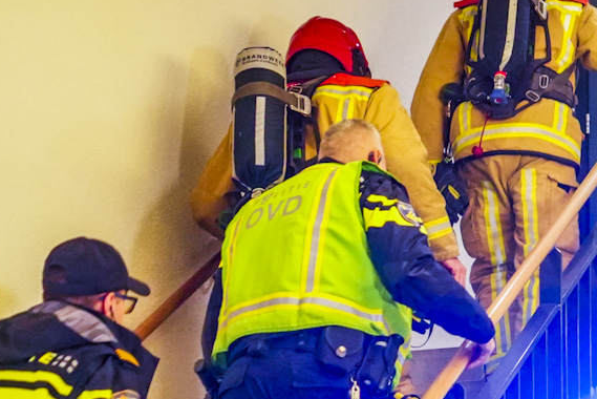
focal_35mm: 118
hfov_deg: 17.3
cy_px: 331
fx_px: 1958
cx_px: 354
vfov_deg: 11.6
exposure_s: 1/100
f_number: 2.8
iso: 6400
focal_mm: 35
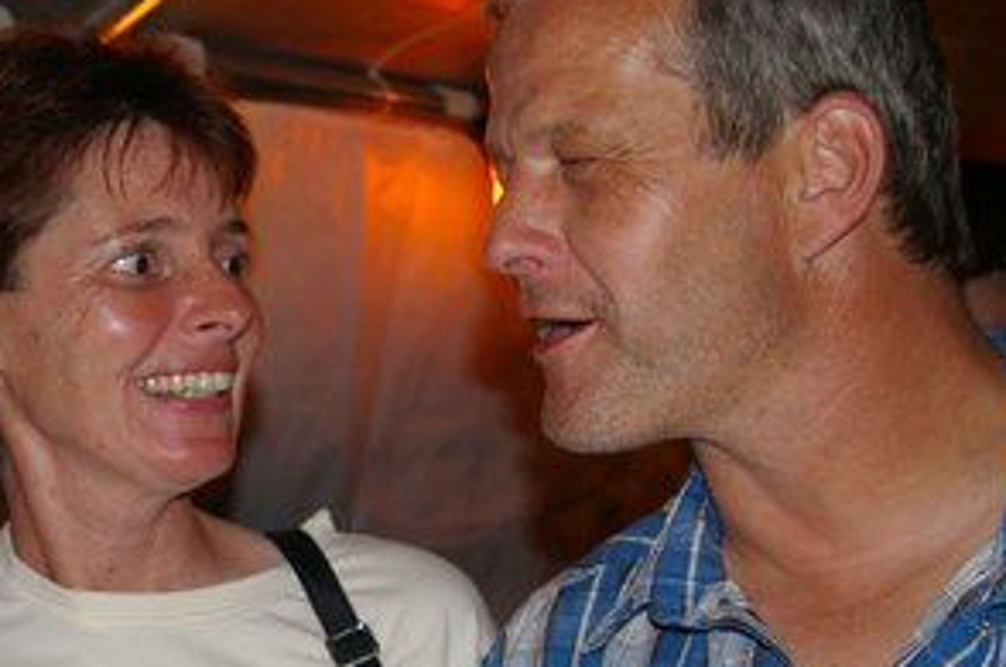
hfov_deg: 24.1
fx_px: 2293
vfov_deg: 16.5
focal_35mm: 82
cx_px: 106
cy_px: 446
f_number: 4
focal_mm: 23
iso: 200
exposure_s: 1/45
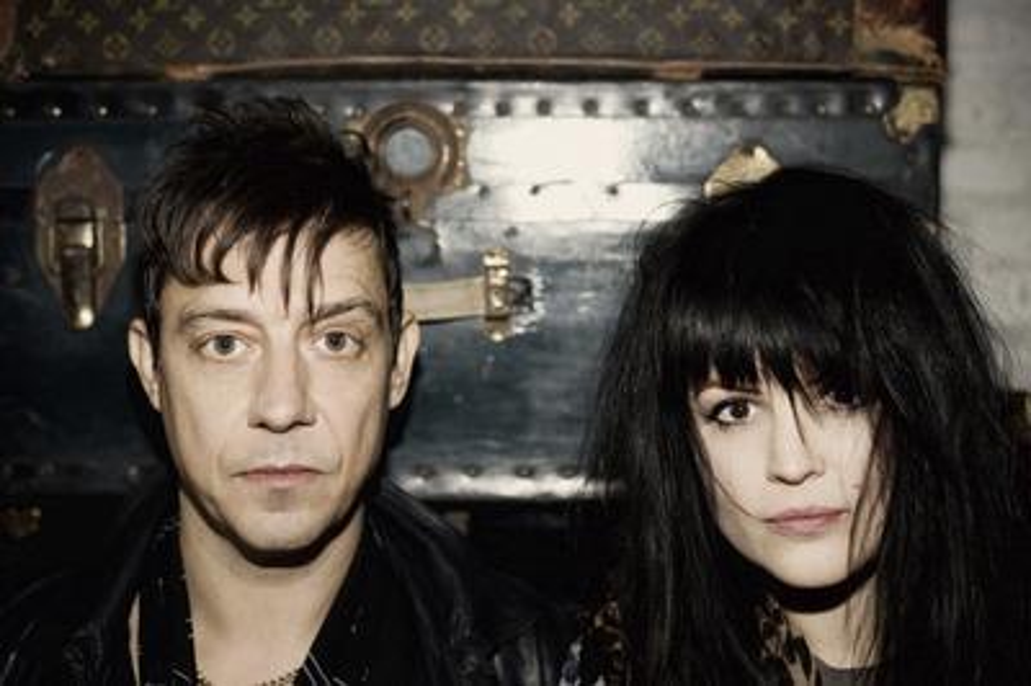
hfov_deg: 39.6
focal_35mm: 50
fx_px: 1431
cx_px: 516
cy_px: 343
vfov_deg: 26.9
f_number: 3.2
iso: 250
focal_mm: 50
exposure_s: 1/100
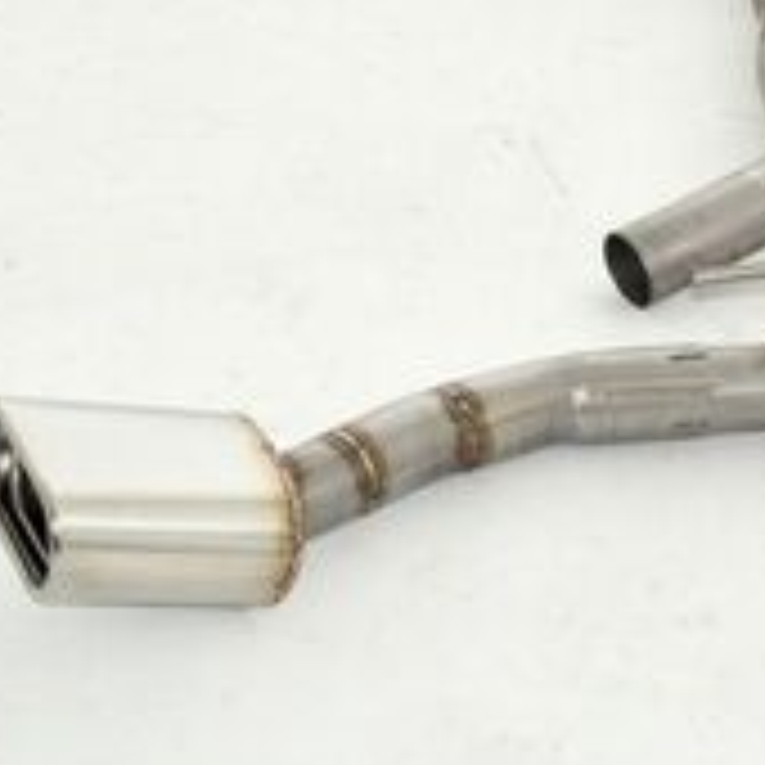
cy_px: 205
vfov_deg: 13.3
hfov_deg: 12.9
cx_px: 986
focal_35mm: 131
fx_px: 3282
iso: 200
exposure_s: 1/160
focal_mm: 35
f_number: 10
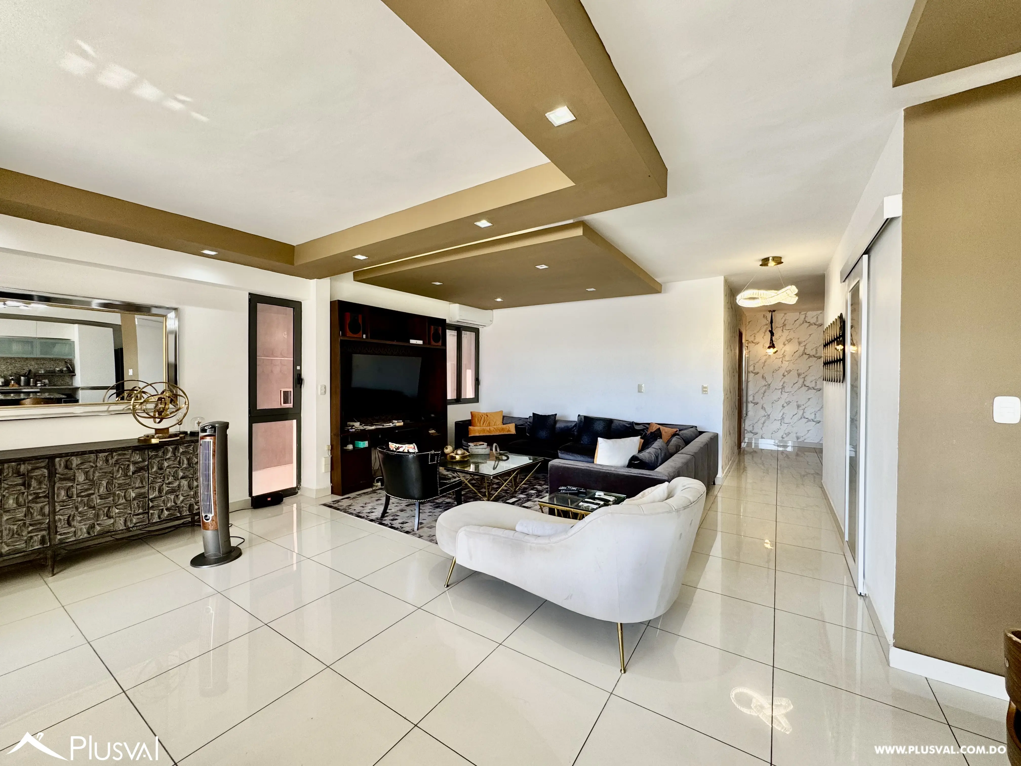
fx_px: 413
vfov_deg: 85.7
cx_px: 510
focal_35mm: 14
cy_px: 383
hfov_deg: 102.1
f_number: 2.2
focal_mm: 2.22
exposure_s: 1/99
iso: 80
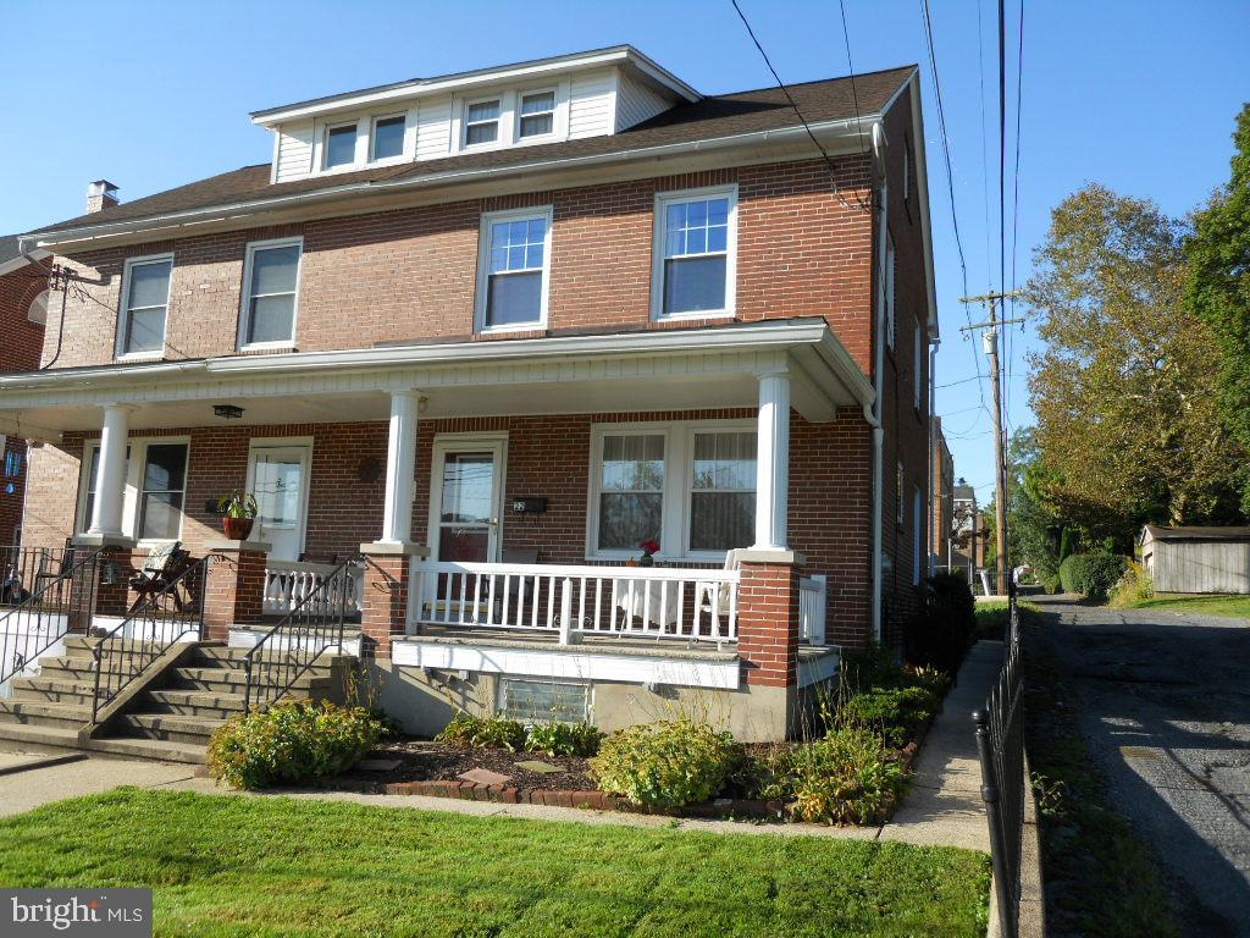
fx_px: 1011
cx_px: 625
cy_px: 469
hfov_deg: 63.4
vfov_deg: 49.7
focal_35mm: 28
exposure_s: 1/640
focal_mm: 5
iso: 80
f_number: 2.7
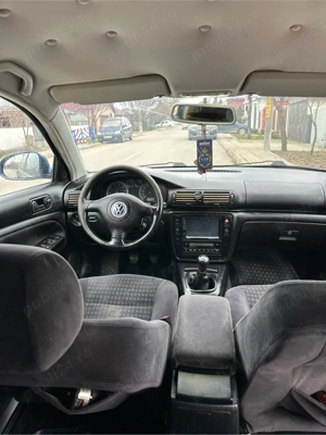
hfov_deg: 56.8
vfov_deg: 71.6
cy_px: 218
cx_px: 163
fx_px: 301
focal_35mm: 24
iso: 250
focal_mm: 6.86
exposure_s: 1/92
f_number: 1.78
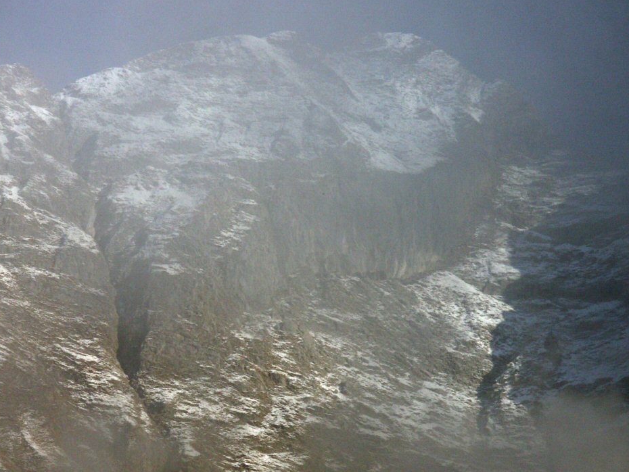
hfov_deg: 7.7
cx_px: 267
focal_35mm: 258
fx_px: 4689
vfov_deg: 5.8
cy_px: 280
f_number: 7.1
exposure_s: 1/400
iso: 64
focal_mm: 45.88
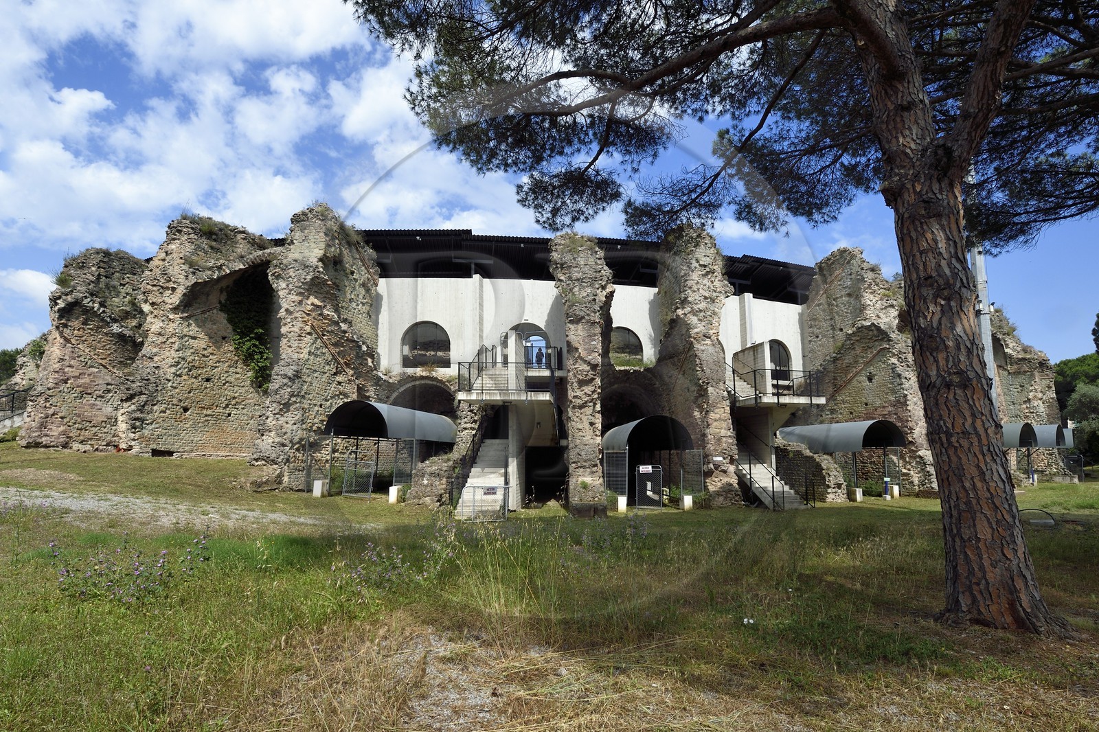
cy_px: 366
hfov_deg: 104.3
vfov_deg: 81.2
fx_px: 427
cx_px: 550
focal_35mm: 14
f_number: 13
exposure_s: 1/250
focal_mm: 14
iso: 200
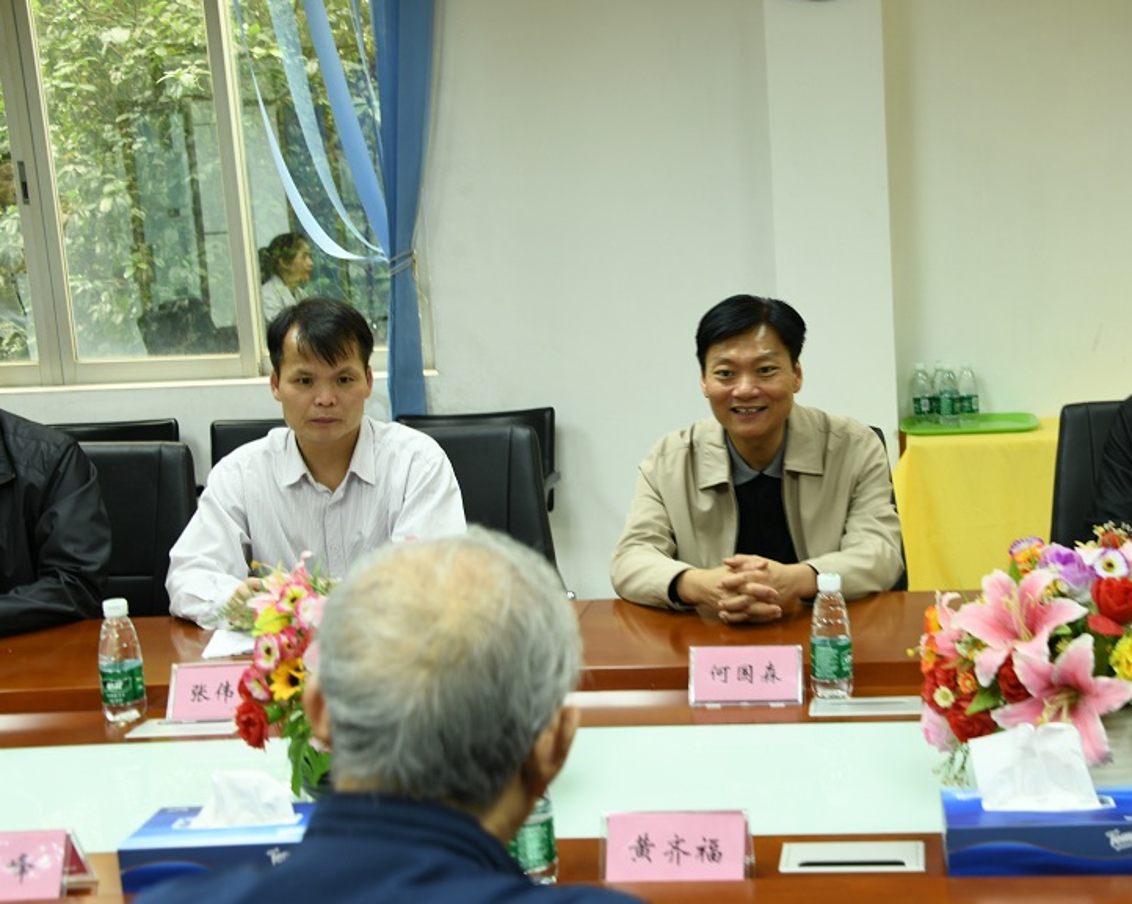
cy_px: 464
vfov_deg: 29.1
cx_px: 768
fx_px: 1741
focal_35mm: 52
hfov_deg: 35.6
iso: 250
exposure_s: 1/6
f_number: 5.6
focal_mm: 40
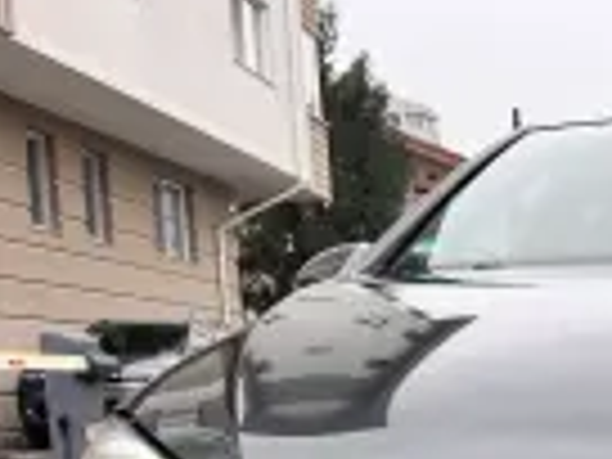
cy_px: 567
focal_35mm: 69
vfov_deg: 19.9
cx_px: 801
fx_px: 1220
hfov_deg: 24.5
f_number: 1.6
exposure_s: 1/928
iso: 50
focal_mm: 5.1
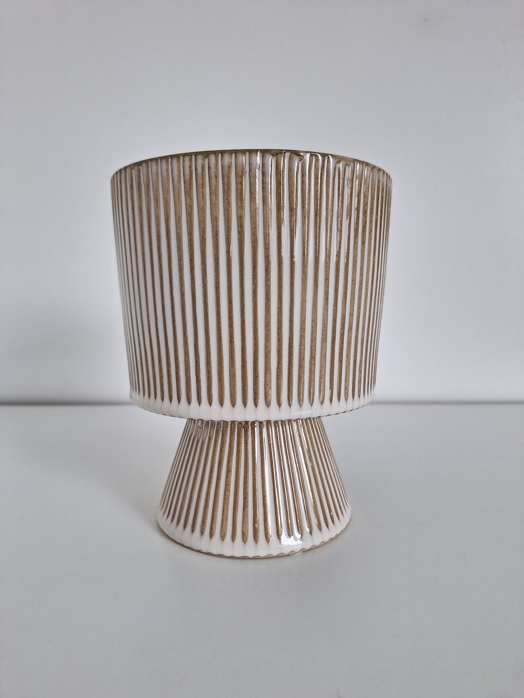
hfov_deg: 58.9
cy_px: 349
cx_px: 262
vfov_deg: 73.9
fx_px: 464
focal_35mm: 23
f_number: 1.8
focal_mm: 5.54
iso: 40
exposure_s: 1/50
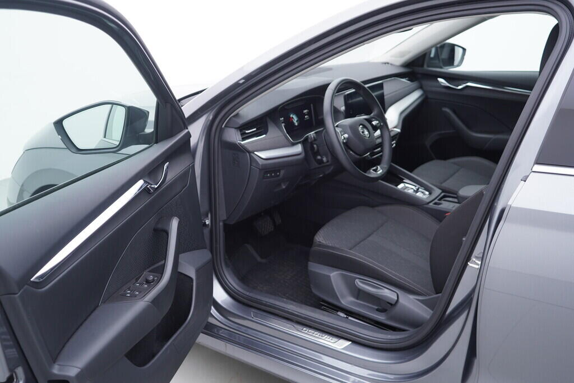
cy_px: 192
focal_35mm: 36
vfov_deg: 36.9
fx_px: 574
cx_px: 287
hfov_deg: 53.1
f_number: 2.8
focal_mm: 24
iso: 125
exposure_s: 1/40
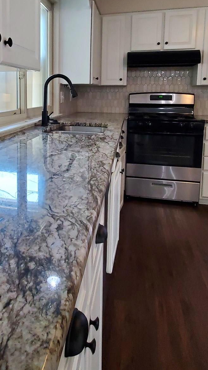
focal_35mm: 28
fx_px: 274
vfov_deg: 66.6
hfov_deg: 40.5
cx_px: 55
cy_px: 133
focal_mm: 1.8
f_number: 2.2
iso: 400
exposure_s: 1/30
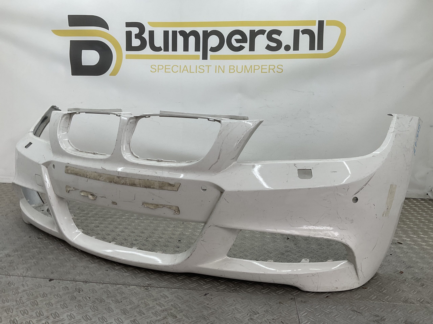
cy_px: 162
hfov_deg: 61.7
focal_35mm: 29
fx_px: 363
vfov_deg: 48.2
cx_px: 216
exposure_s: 1/144
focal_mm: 3
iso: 16
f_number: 1.8
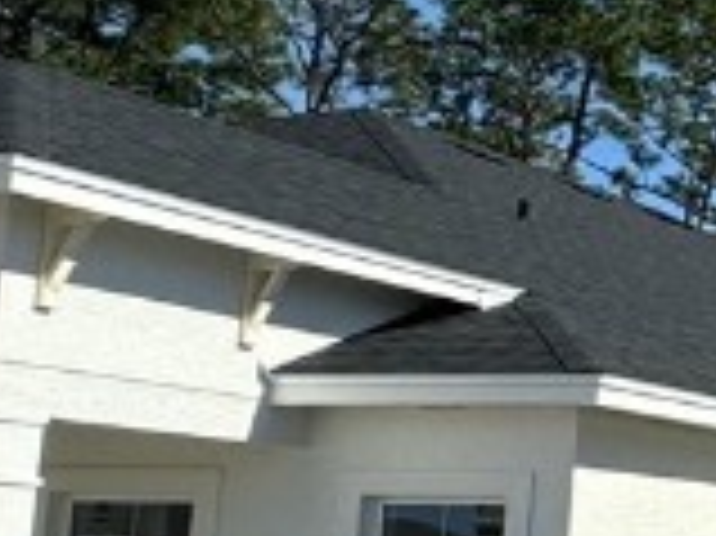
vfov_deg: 16.2
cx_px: 1945
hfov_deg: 12.8
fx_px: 1860
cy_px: 459
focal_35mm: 90
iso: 40
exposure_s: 1/1600
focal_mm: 2.22
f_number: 2.2
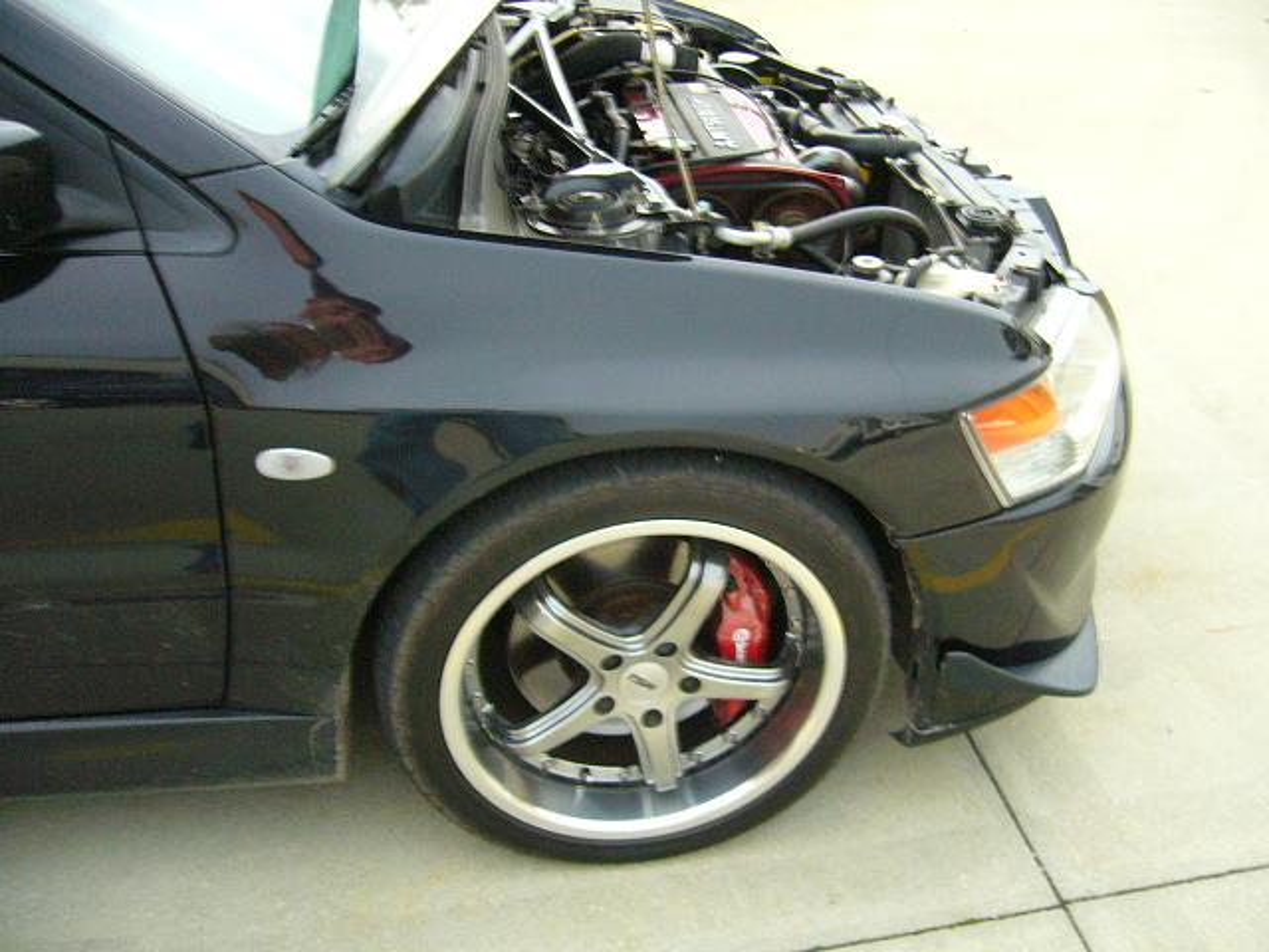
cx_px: 634
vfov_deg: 40.7
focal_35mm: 35
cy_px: 476
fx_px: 1283
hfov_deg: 52.6
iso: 200
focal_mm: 5.8
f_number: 2.8
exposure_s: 1/8
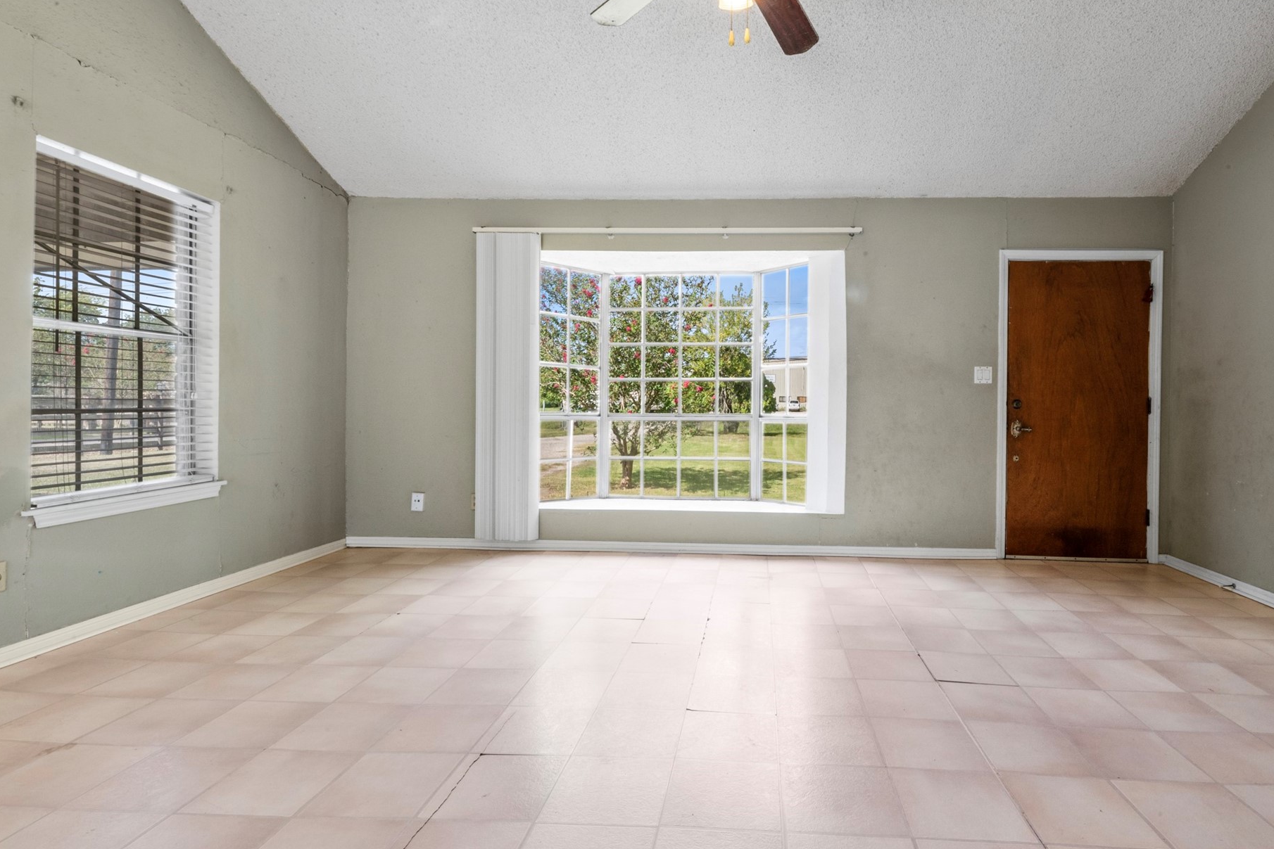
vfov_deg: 67.4
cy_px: 435
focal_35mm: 18
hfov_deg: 89.3
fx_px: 637
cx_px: 738
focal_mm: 15
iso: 250
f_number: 9
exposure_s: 1/2
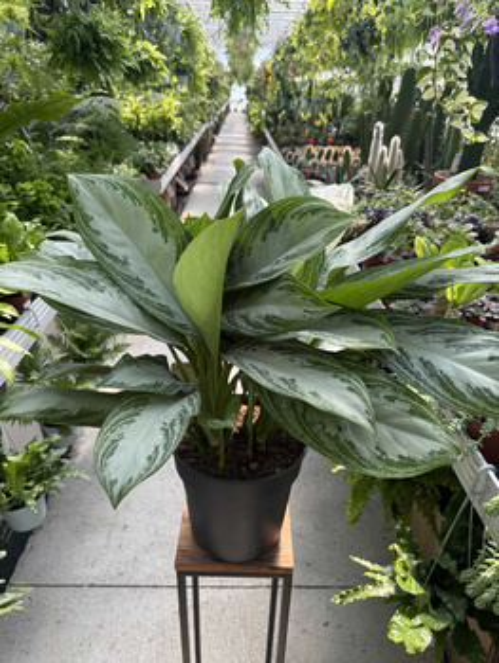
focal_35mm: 24
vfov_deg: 71.6
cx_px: 250
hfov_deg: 56.9
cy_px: 332
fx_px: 461
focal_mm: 6.76
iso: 80
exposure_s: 1/435
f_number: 1.78
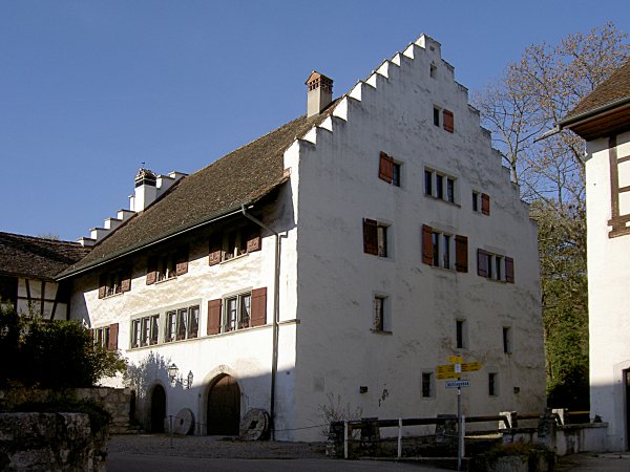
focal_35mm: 34
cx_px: 315
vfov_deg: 41.8
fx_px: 619
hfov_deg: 54.0
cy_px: 236
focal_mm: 5.6
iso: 50
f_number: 4.7
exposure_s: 1/500
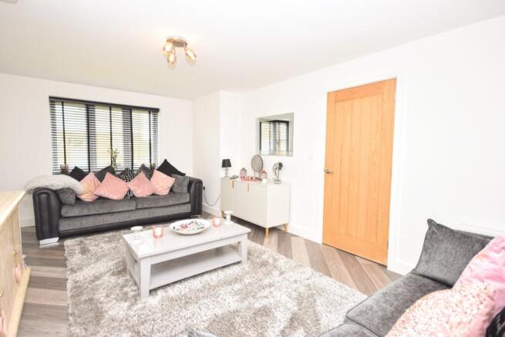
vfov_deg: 67.4
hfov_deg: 90.0
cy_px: 168
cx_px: 252
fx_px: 253
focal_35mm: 18
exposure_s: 1/60
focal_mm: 12
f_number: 4.5
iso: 400
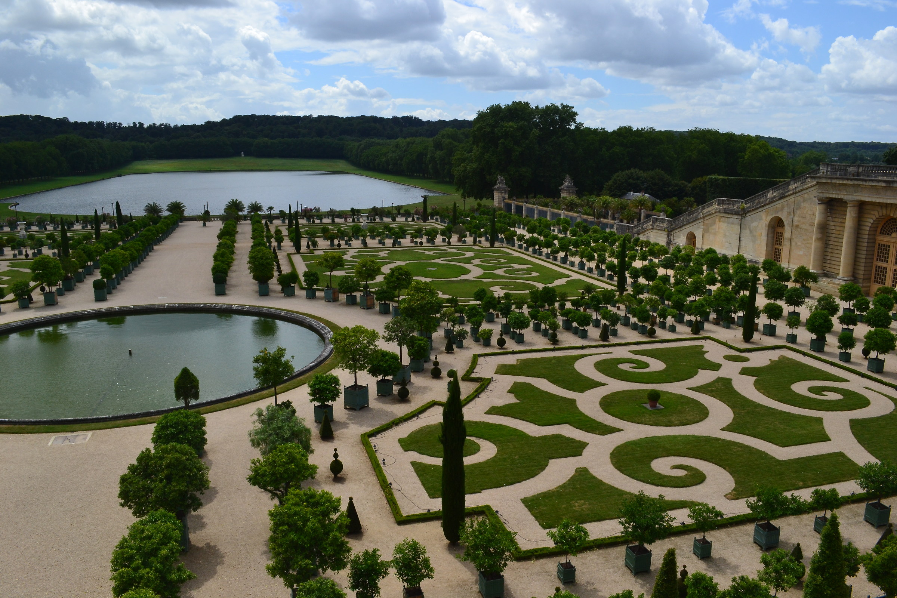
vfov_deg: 47.9
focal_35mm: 27
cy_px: 299
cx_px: 448
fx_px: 673
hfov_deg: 67.4
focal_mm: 18
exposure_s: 1/500
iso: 400
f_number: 11
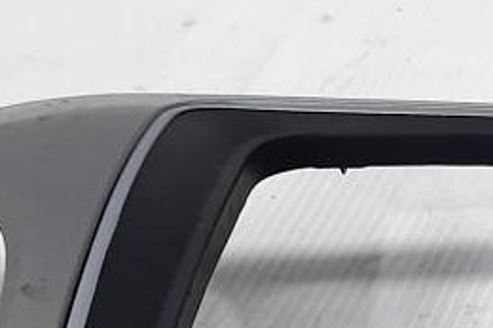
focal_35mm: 120
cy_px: 569
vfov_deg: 10.8
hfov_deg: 15.8
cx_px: 722
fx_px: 1642
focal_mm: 4.6
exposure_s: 1/50
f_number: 2
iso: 40
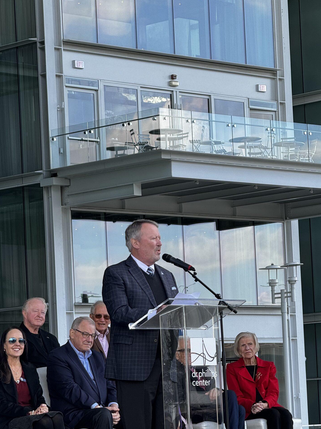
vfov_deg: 12.5
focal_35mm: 158
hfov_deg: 9.4
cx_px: 185
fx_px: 1954
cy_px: 281
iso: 50
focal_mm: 15.66
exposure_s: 1/167
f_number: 2.8
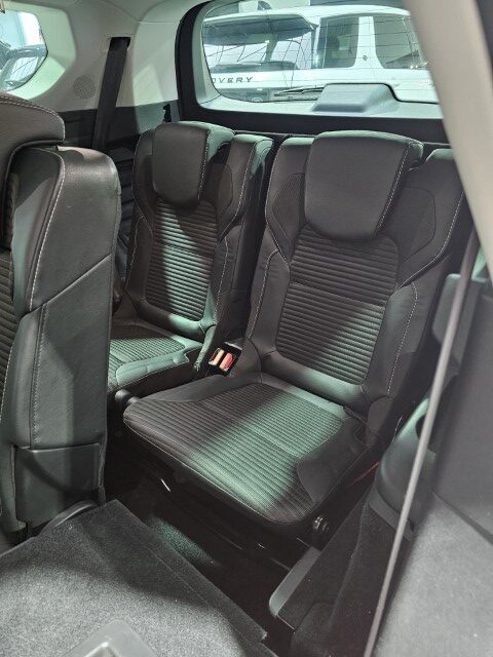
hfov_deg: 58.9
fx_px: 437
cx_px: 246
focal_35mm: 23
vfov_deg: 73.9
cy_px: 328
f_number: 1.7
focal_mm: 6.3
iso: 1000
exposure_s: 1/25
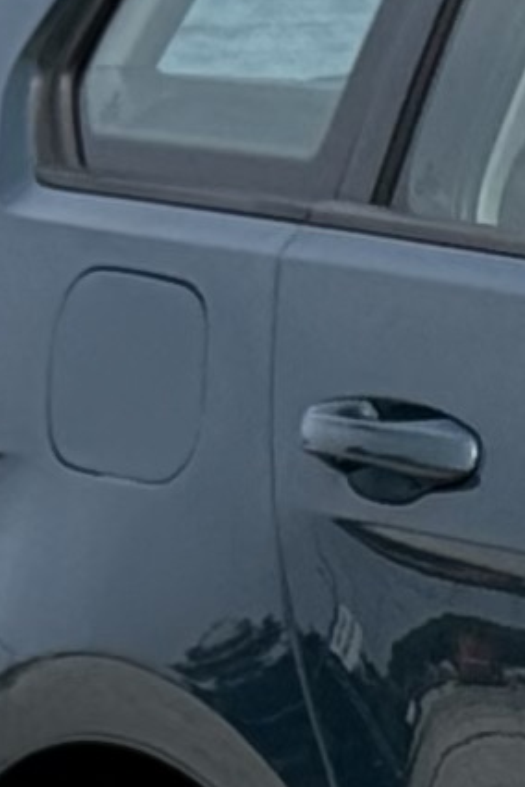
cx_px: 3083
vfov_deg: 4.3
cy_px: 1025
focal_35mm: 473
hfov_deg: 2.7
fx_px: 10346
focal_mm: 6.76
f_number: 1.78
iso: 100
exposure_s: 1/4878
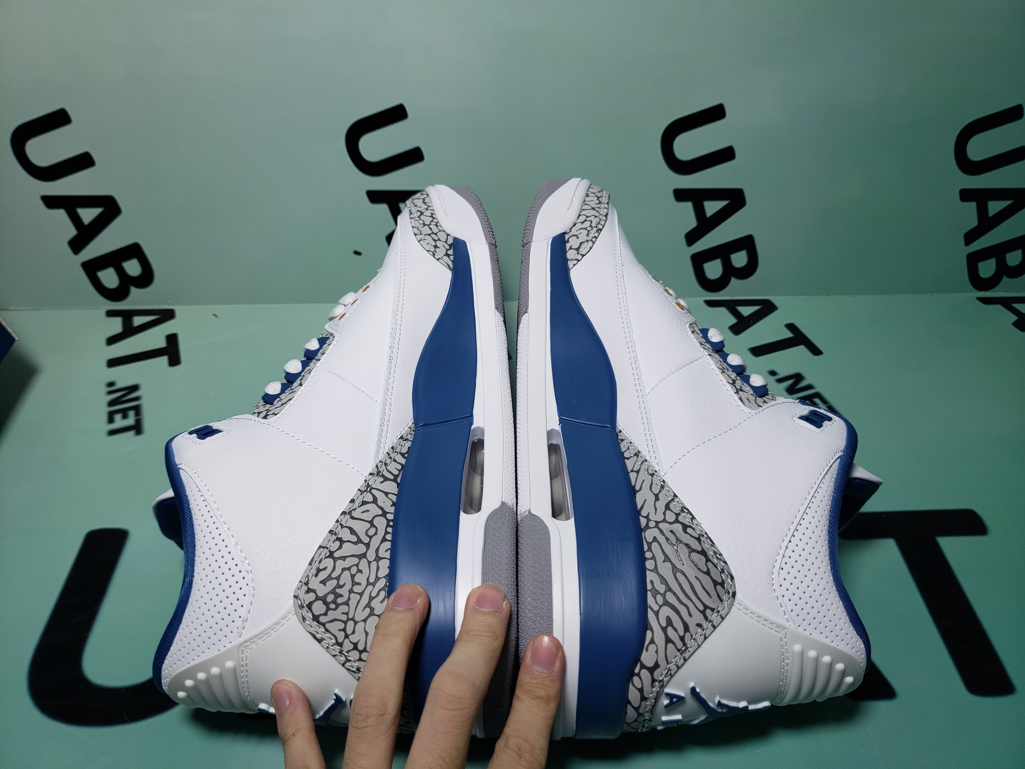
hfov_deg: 67.3
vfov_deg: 53.1
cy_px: 384
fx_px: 770
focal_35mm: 26
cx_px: 512
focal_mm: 4.3
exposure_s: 1/602
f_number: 1.5
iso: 50
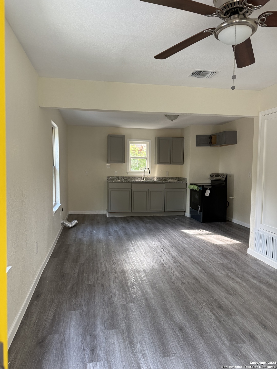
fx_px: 256
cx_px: 138
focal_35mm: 24
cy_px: 184
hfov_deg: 56.8
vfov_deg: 71.6
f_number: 1.78
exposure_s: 1/112
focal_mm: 6.76
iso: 200
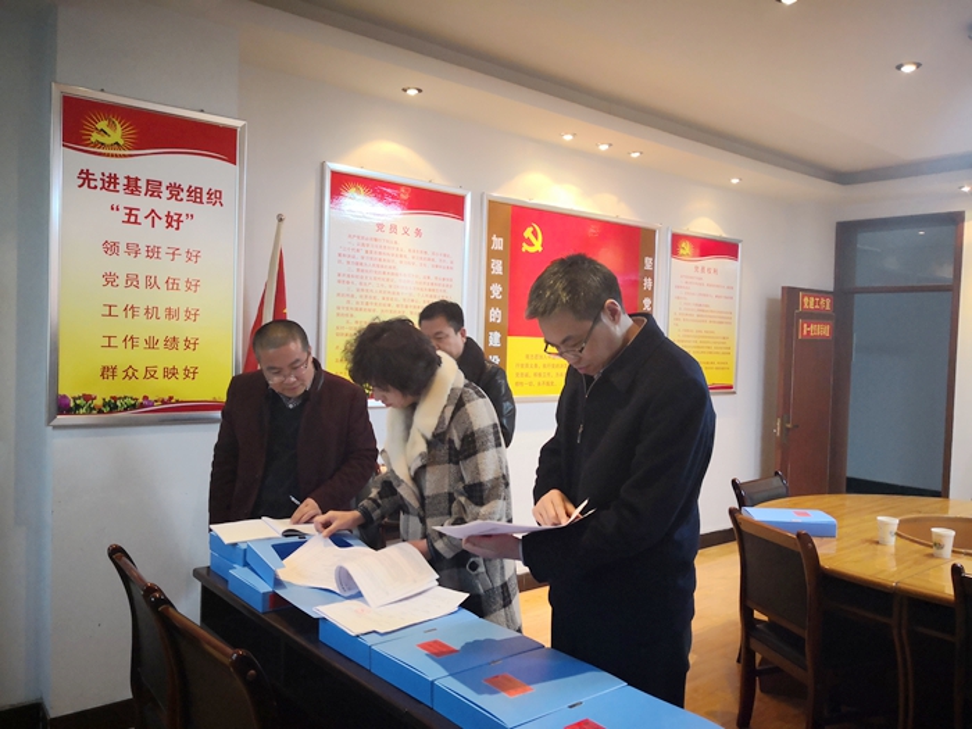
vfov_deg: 51.4
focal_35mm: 27
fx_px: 758
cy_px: 364
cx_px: 486
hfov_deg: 65.3
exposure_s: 1/50
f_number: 1.6
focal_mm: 3.95
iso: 400
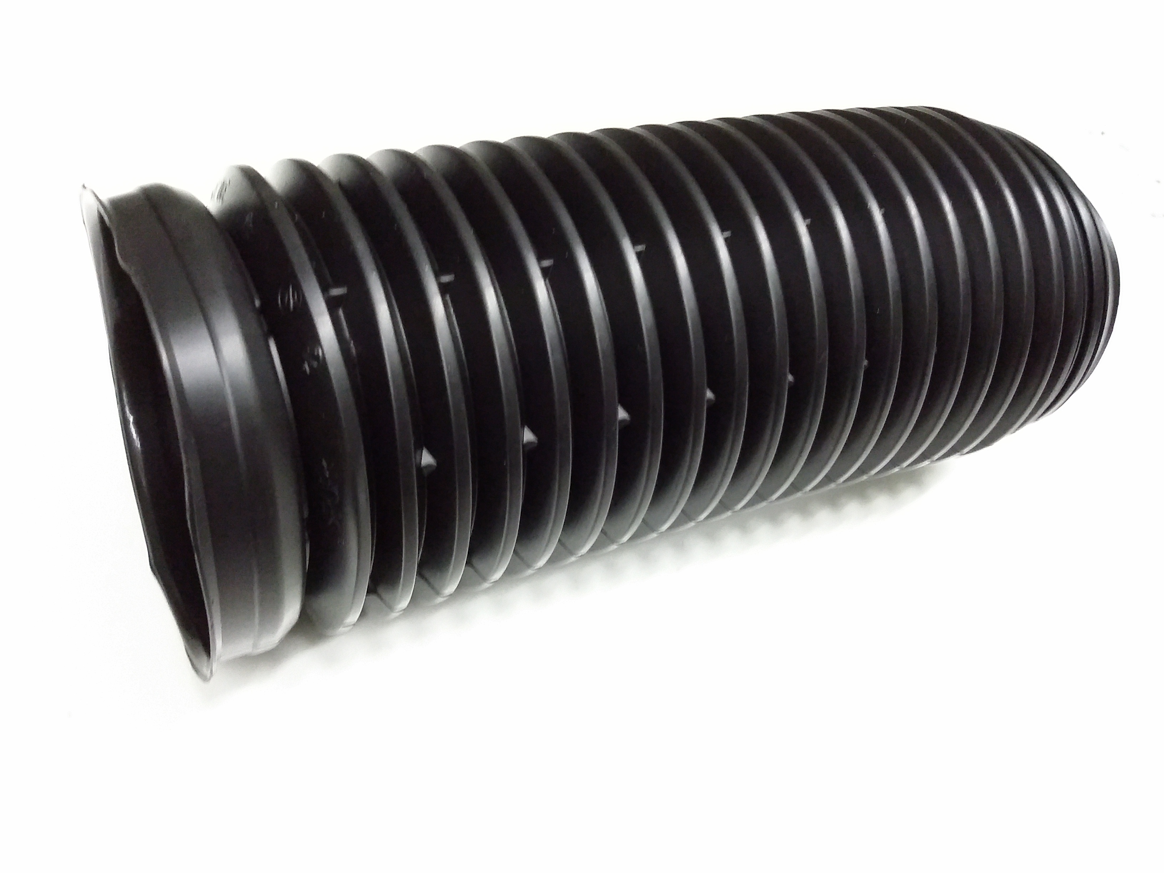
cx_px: 582
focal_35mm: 32
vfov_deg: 44.2
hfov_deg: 56.8
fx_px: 1076
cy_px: 436
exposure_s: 1/15
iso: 400
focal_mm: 3.4
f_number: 2.4
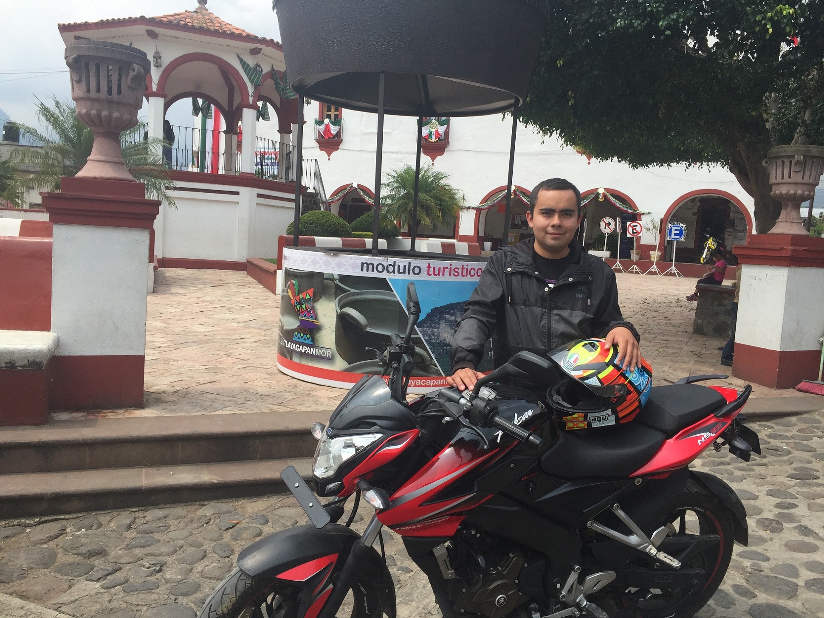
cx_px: 412
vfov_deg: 48.2
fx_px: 690
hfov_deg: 61.7
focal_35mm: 29
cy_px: 309
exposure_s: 1/1799
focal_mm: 4.15
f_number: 2.2
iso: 32
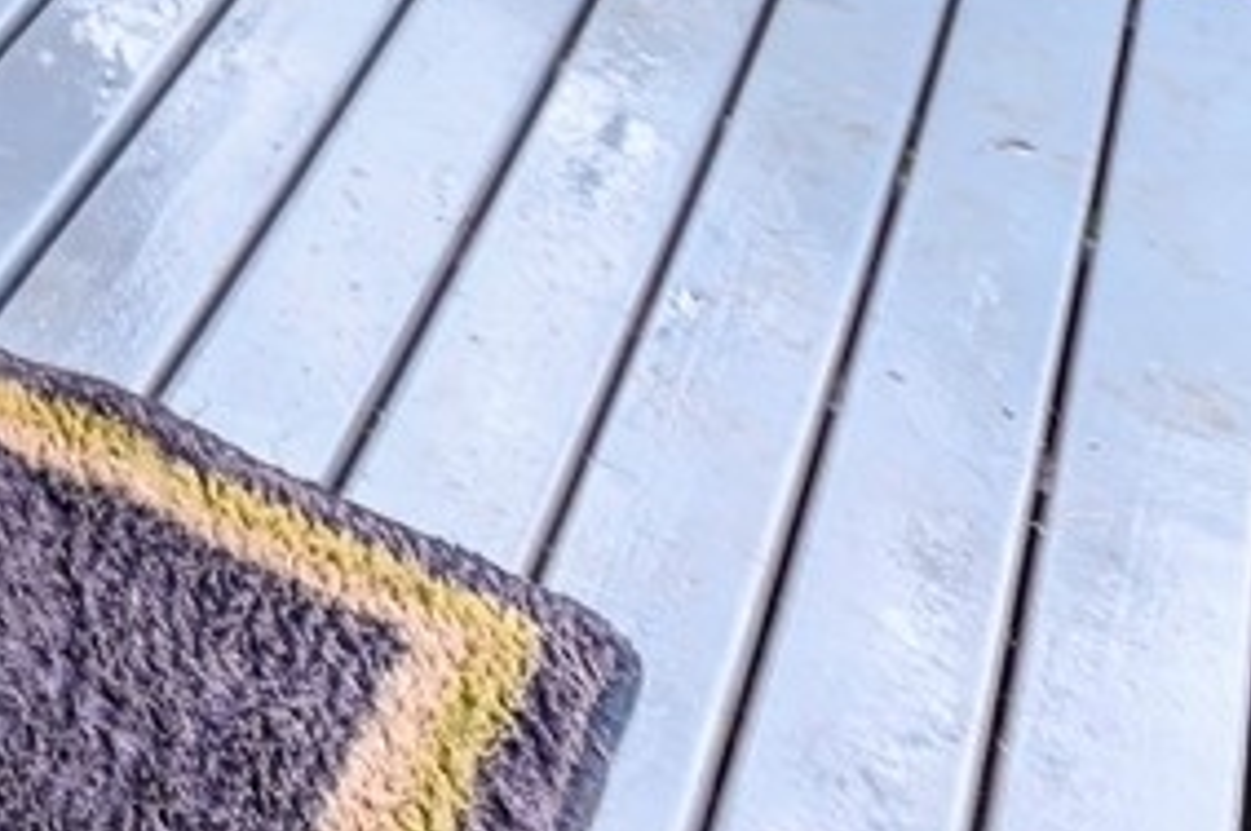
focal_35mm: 84
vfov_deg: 11.1
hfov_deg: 18.3
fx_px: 2916
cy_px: -1593
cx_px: -1074
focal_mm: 14
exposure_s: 1/6
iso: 320
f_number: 6.3
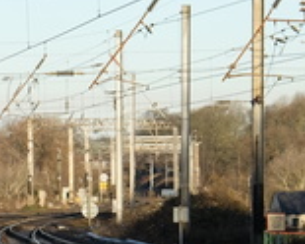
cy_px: 336
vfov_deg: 3.9
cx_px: -30
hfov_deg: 4.8
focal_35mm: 399
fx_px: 3602
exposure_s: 1/320
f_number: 5.6
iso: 200
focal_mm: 55
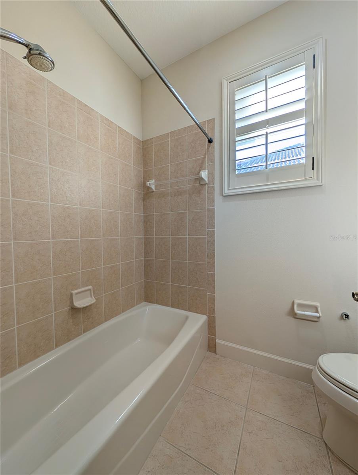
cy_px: 238
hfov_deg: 94.6
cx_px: 179
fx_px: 165
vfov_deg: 110.5
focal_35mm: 12
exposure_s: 1/191
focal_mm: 2.02
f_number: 1.7
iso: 39
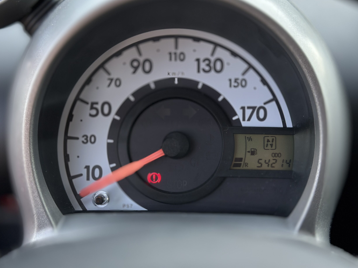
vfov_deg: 29.1
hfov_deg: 38.2
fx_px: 517
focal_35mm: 50
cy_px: 131
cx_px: 178
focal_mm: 6.86
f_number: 1.78
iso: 80
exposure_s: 1/308
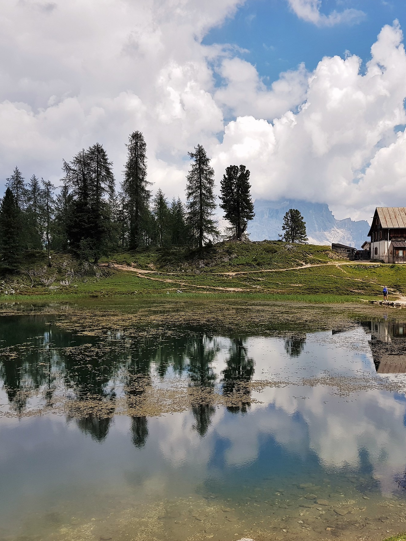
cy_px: 270
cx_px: 266
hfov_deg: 40.3
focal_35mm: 35
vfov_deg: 52.6
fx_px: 547
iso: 40
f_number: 1.7
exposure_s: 1/2752
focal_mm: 4.2
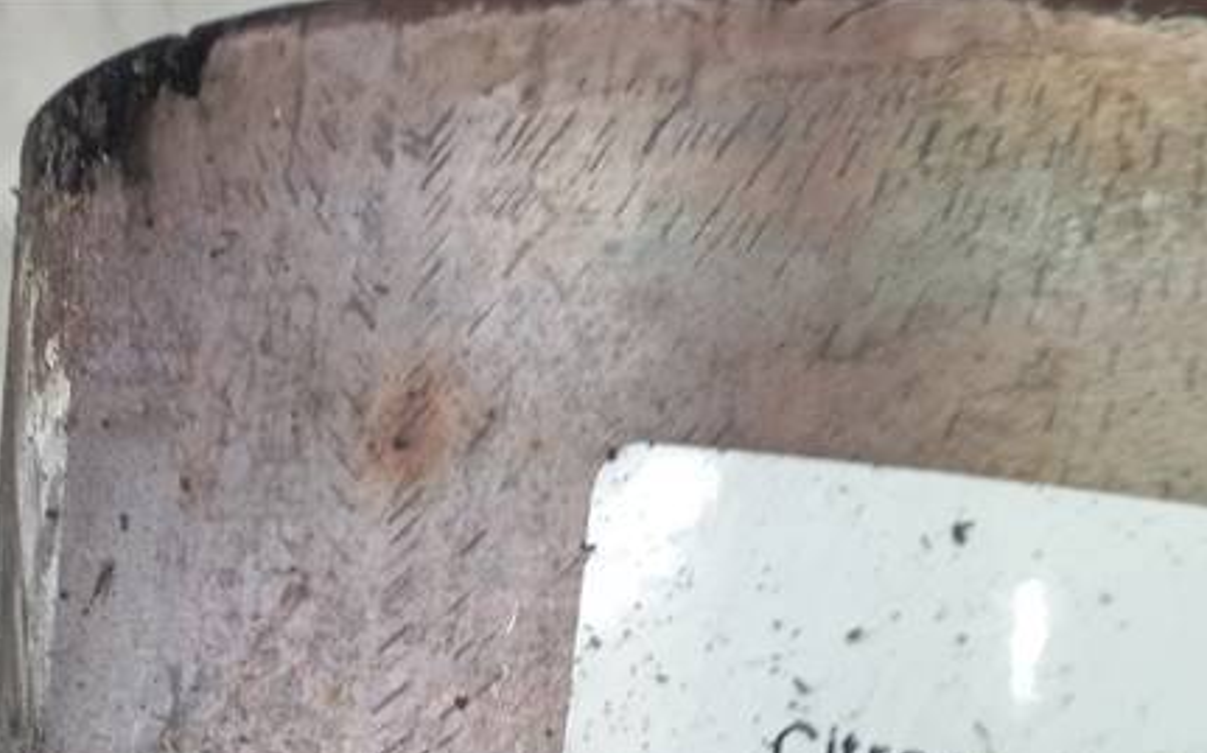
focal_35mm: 63
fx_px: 2072
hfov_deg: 29.0
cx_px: 1367
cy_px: 1064
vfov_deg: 18.7
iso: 80
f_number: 1.8
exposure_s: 1/50
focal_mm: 4.6
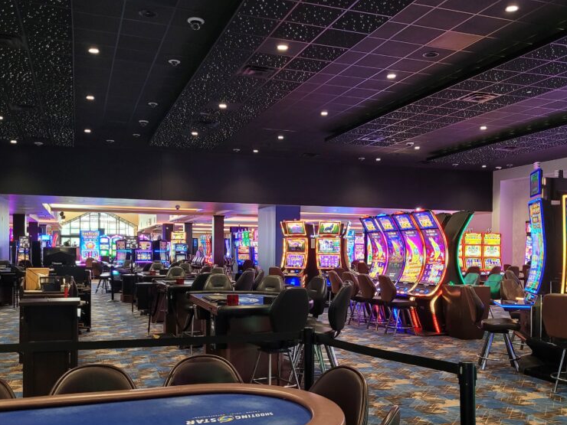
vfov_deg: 39.5
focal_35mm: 36
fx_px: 590
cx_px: 304
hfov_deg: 51.3
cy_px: 251
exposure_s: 1/40
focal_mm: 5.4
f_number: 1.8
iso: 400
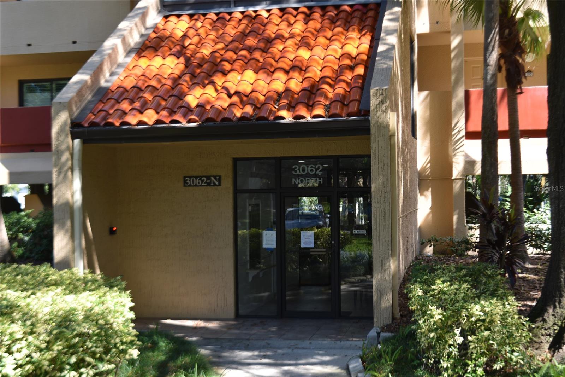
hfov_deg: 35.1
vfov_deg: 23.8
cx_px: 282
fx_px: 894
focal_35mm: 57
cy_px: 188
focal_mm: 38
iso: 100
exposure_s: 1/125
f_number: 5.6
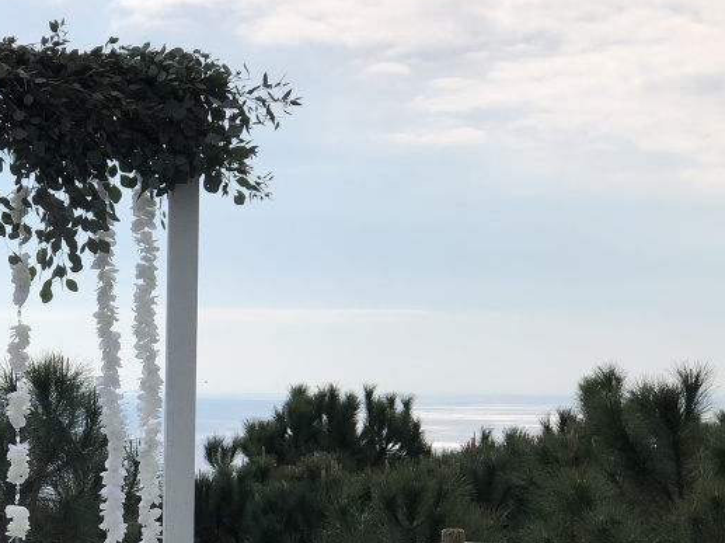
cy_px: 457
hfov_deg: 17.2
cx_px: 74
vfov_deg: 13.0
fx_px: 2365
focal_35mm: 113
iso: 20
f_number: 2.8
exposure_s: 1/2825
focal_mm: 6.6
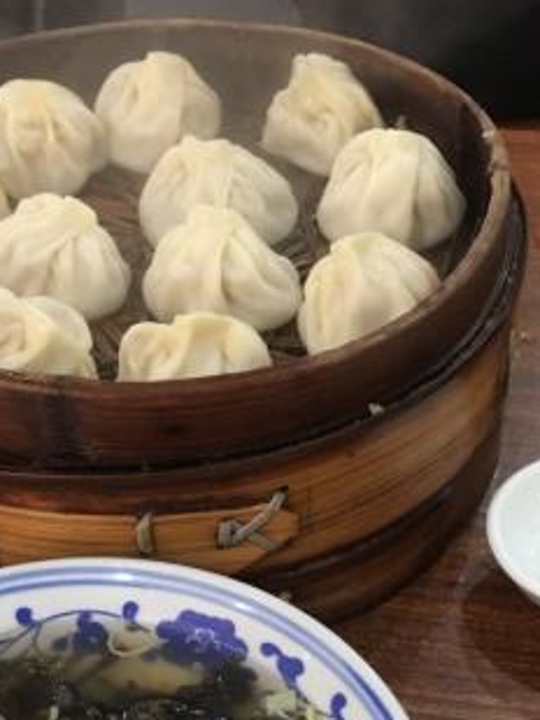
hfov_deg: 26.1
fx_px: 1164
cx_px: 289
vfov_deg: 32.6
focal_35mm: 56
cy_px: 649
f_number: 2.2
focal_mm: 4.15
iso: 100
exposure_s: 1/17
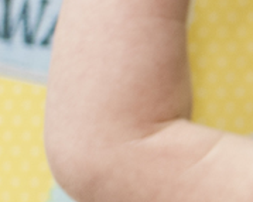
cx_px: 742
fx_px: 1646
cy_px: 162
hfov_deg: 7.7
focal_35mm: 220
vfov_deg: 7.0
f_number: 2.2
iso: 640
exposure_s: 1/125
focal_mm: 35
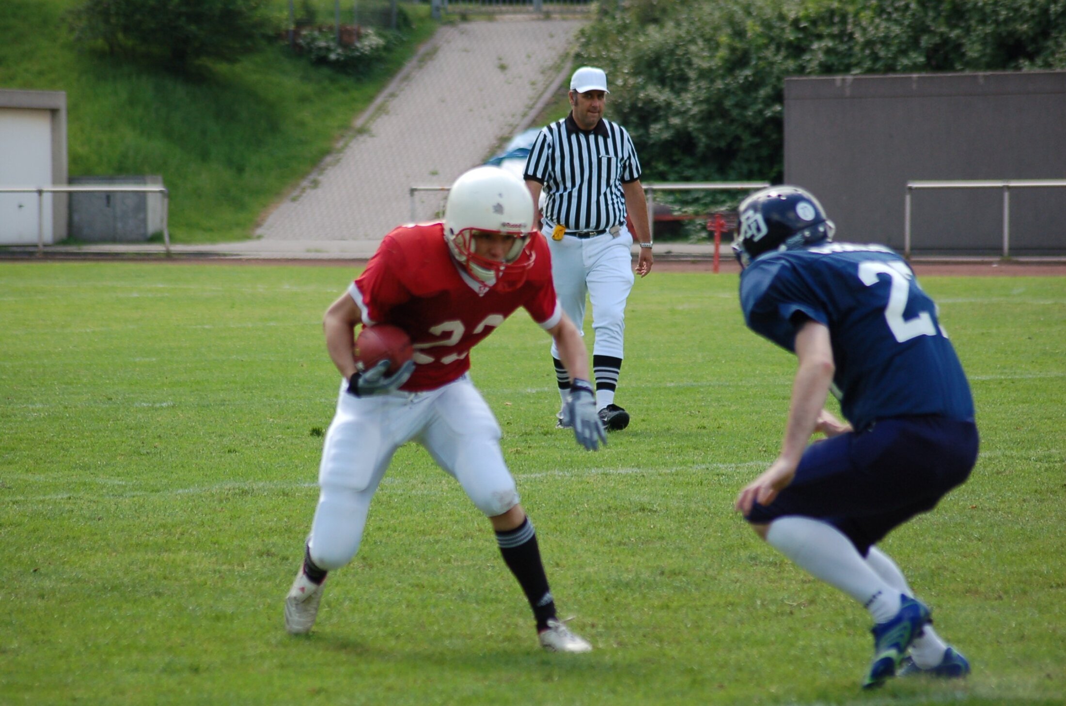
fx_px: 6650
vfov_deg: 6.1
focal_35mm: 225
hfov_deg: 9.2
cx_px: 533
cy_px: 353
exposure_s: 1/1000
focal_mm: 150
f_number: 4.5
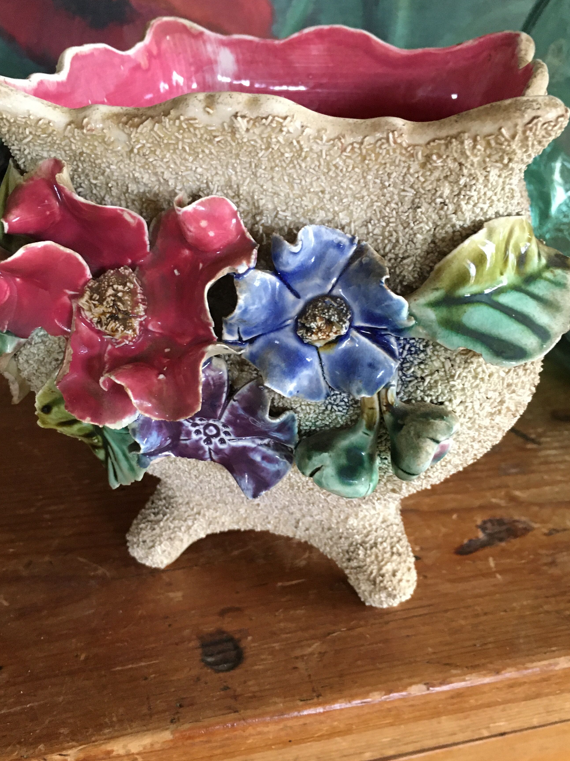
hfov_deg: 41.8
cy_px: 370
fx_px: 747
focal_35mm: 34
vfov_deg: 54.0
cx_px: 280
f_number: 2.2
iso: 200
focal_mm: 4.15
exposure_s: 1/25
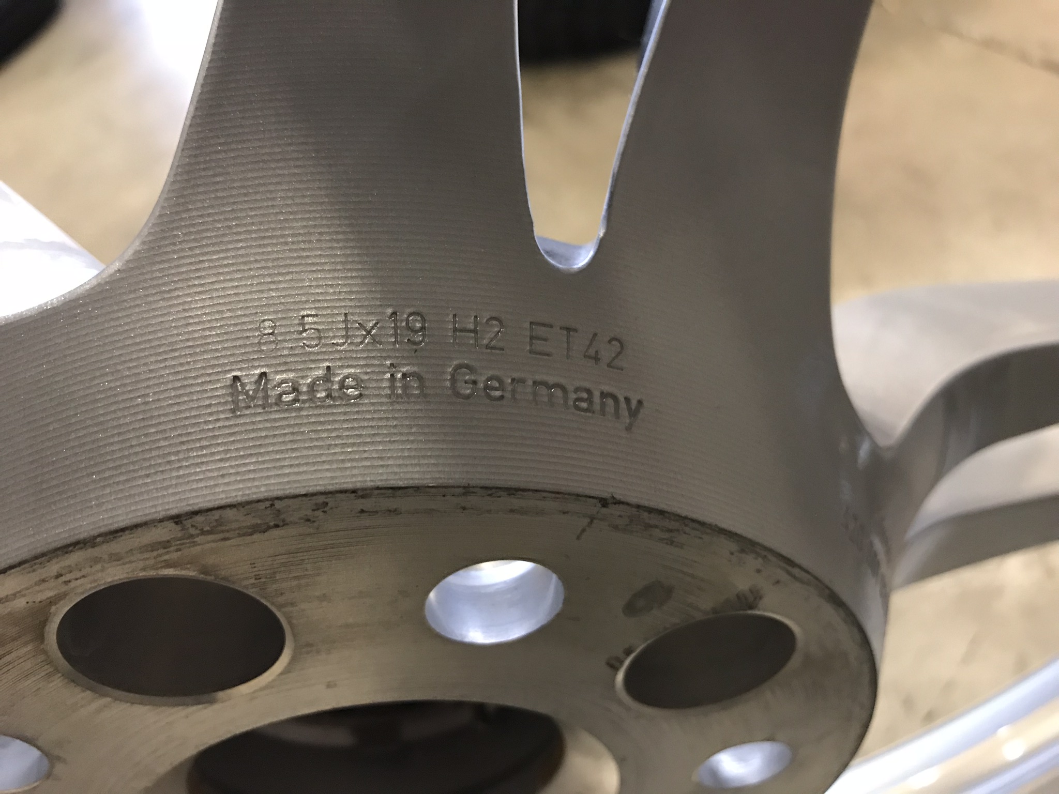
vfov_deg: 49.7
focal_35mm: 28
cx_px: 530
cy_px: 397
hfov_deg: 63.4
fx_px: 857
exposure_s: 1/9
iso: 100
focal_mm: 3.99
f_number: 1.8
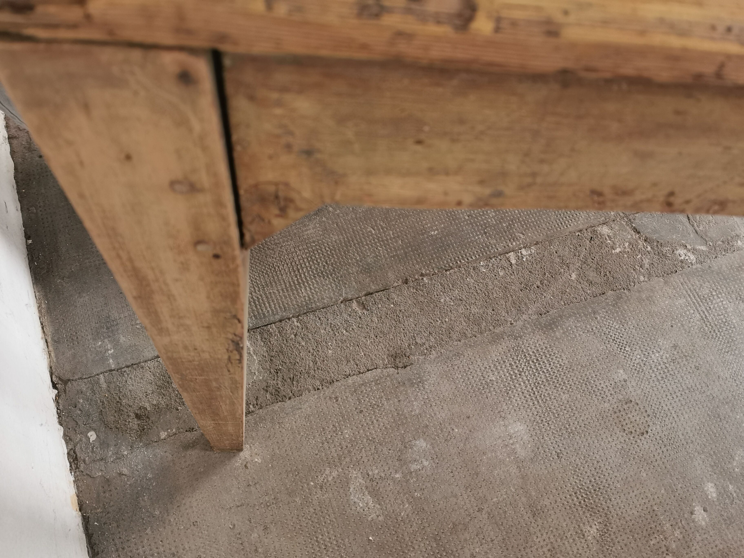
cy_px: 279
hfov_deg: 60.0
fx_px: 645
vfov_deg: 46.8
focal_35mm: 30
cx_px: 372
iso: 125
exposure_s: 1/100
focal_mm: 5.56
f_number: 1.6
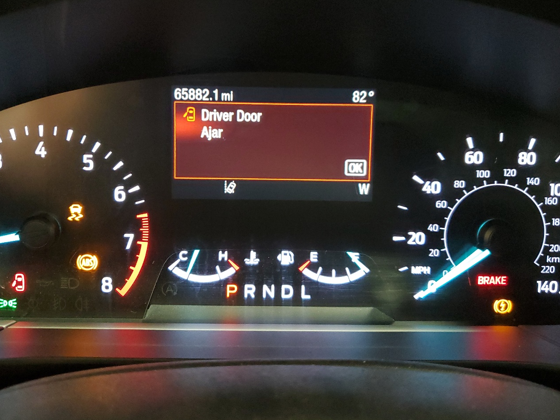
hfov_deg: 55.4
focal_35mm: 33
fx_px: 534
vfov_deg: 42.7
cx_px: 269
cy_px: 162
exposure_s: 1/15
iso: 361
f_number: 1.5
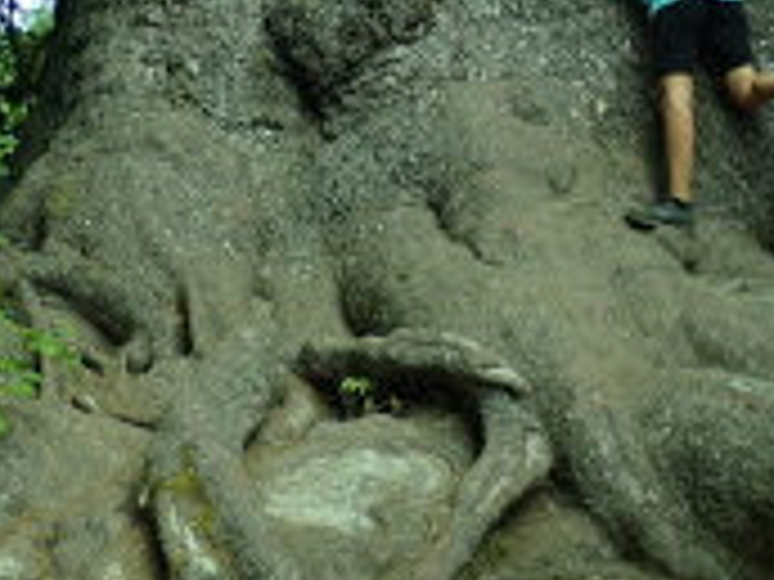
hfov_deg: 16.0
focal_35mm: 123
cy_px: 88
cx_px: 540
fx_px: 2750
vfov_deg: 12.0
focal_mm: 8.4
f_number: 3.1
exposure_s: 1/50
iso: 320
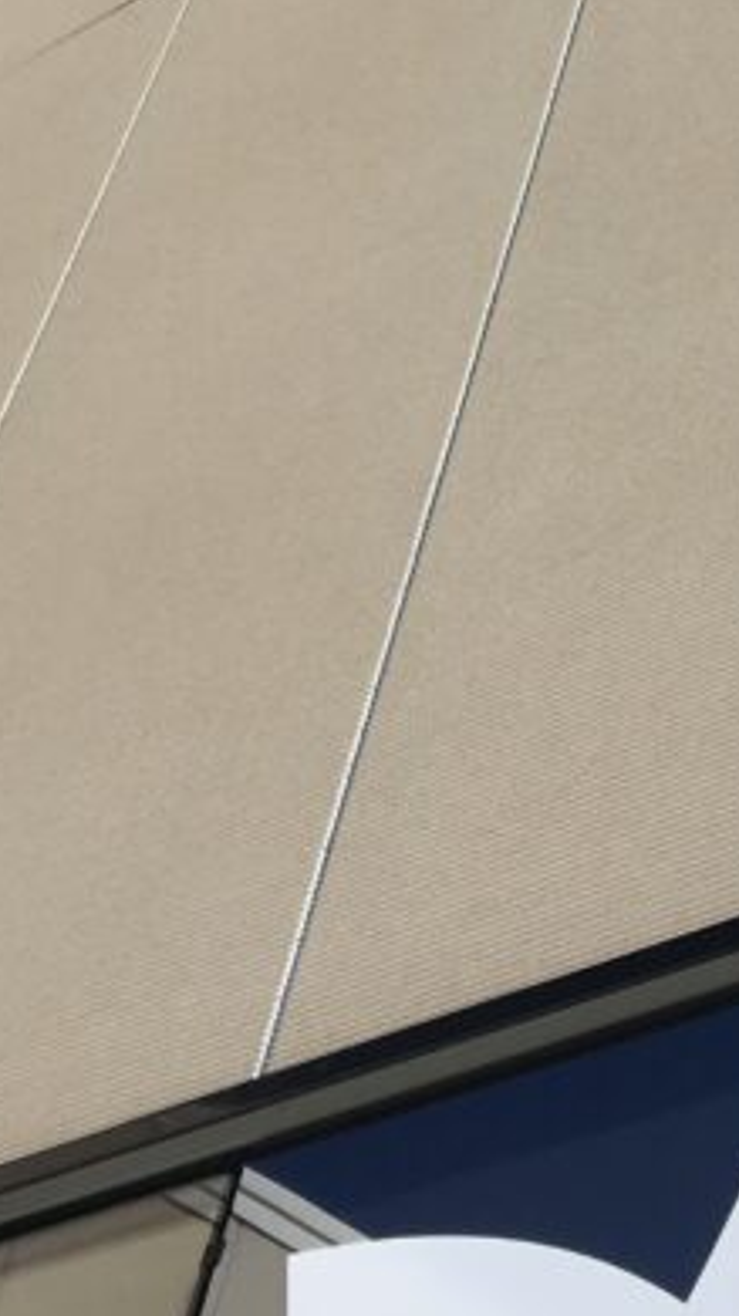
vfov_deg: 24.7
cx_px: 1056
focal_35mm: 83
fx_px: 2895
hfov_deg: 13.8
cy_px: 88
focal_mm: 4.15
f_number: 2.2
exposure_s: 1/2564
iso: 25
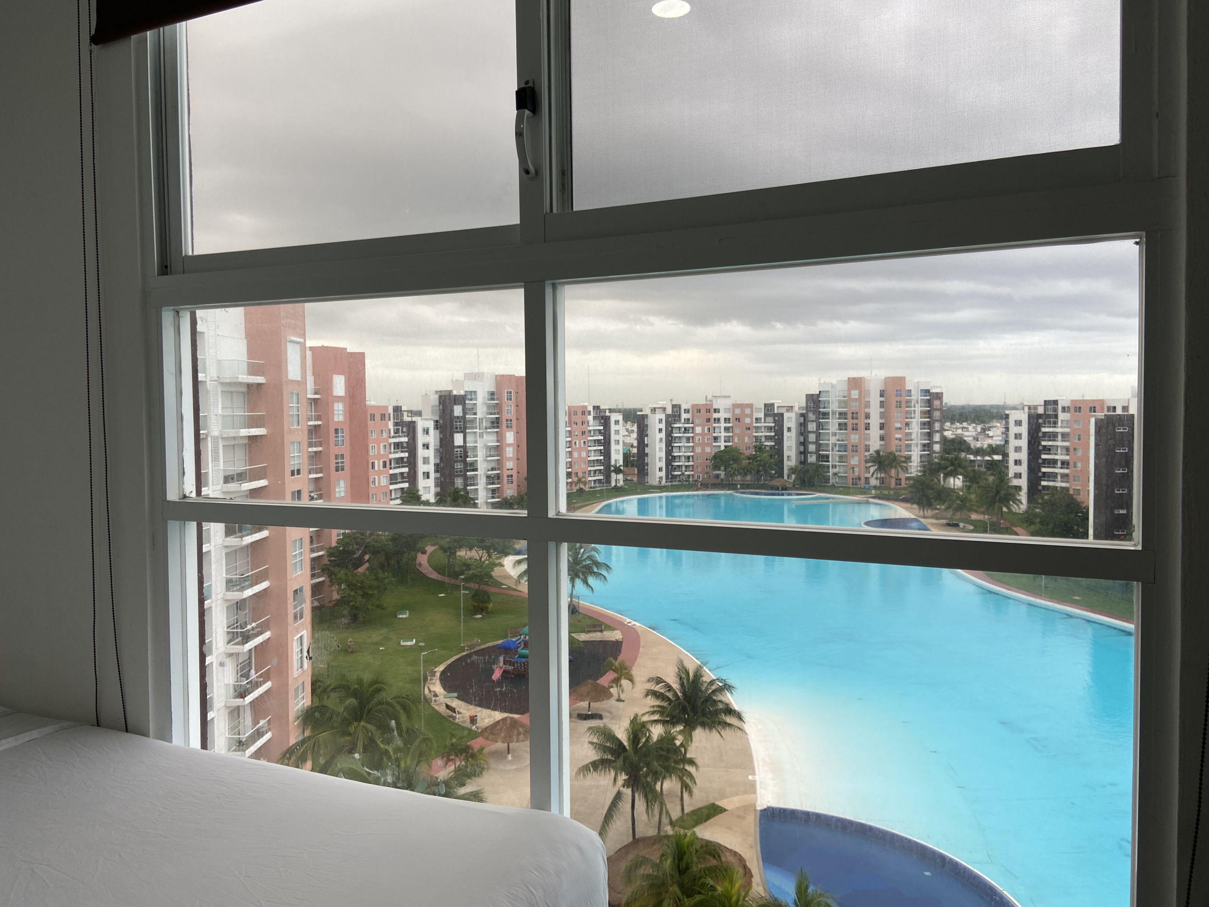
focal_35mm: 26
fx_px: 908
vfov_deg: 53.1
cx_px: 604
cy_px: 454
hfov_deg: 67.3
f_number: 1.8
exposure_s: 1/122
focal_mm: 4.25
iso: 40
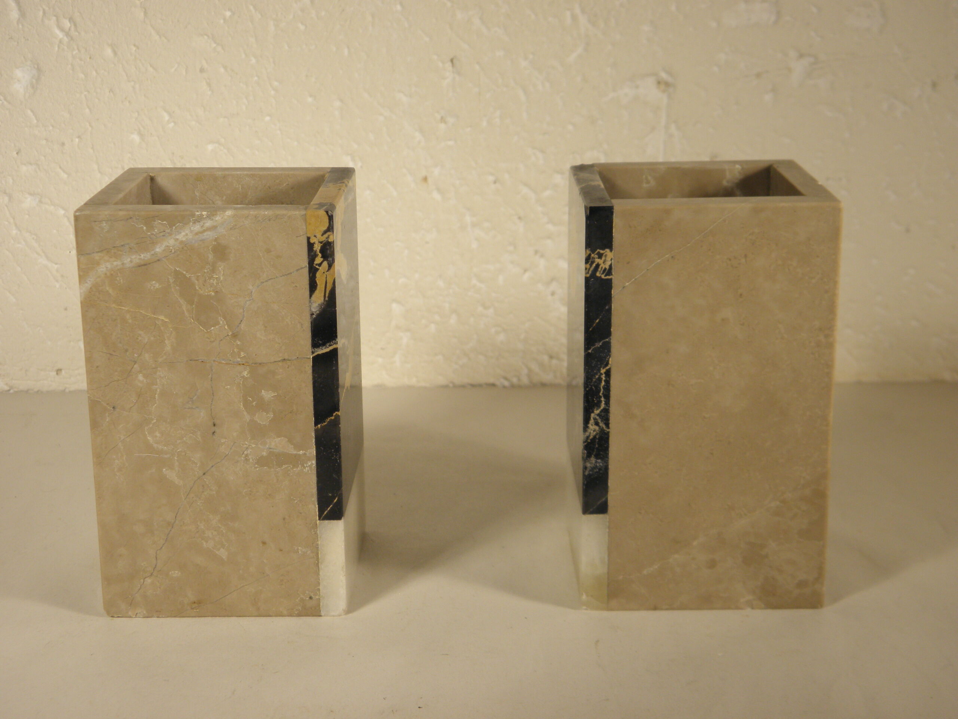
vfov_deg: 24.8
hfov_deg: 32.7
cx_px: 479
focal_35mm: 59
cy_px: 360
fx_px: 1633
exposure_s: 1/60
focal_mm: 10.6
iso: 100
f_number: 4.1
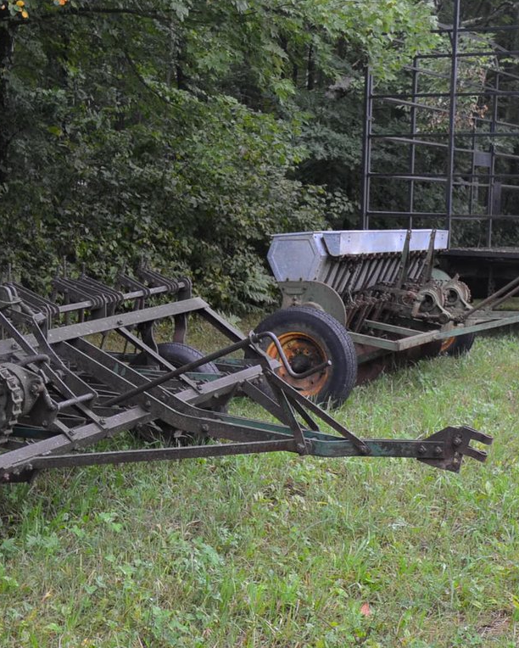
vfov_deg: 30.0
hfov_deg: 24.2
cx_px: 309
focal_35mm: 63
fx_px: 1209
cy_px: 274
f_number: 4.5
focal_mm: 20
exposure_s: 1/60
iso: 640
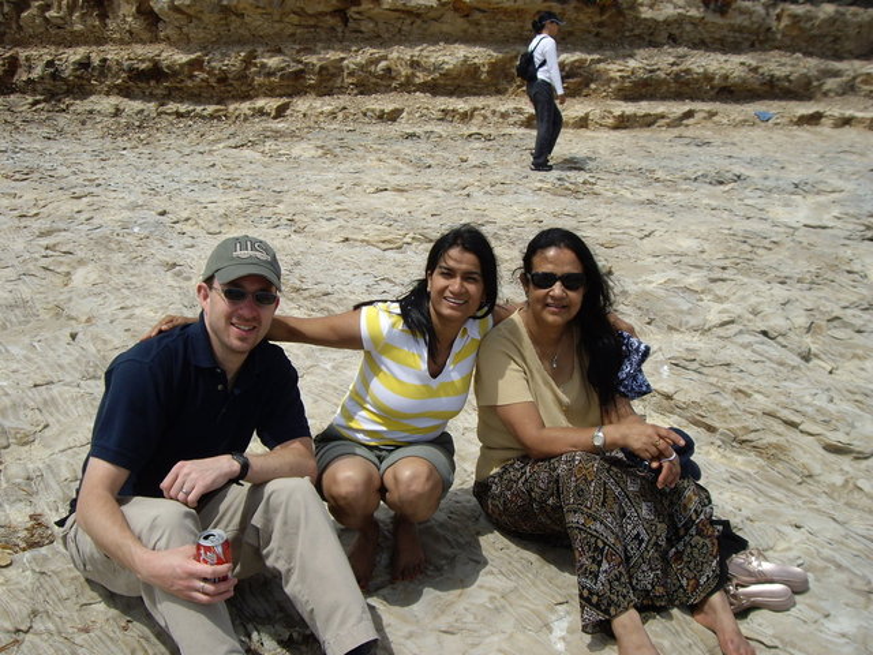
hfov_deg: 49.0
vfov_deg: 37.7
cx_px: 436
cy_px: 328
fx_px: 958
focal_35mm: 38
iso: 50
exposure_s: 1/640
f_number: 4.3
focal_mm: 6.2
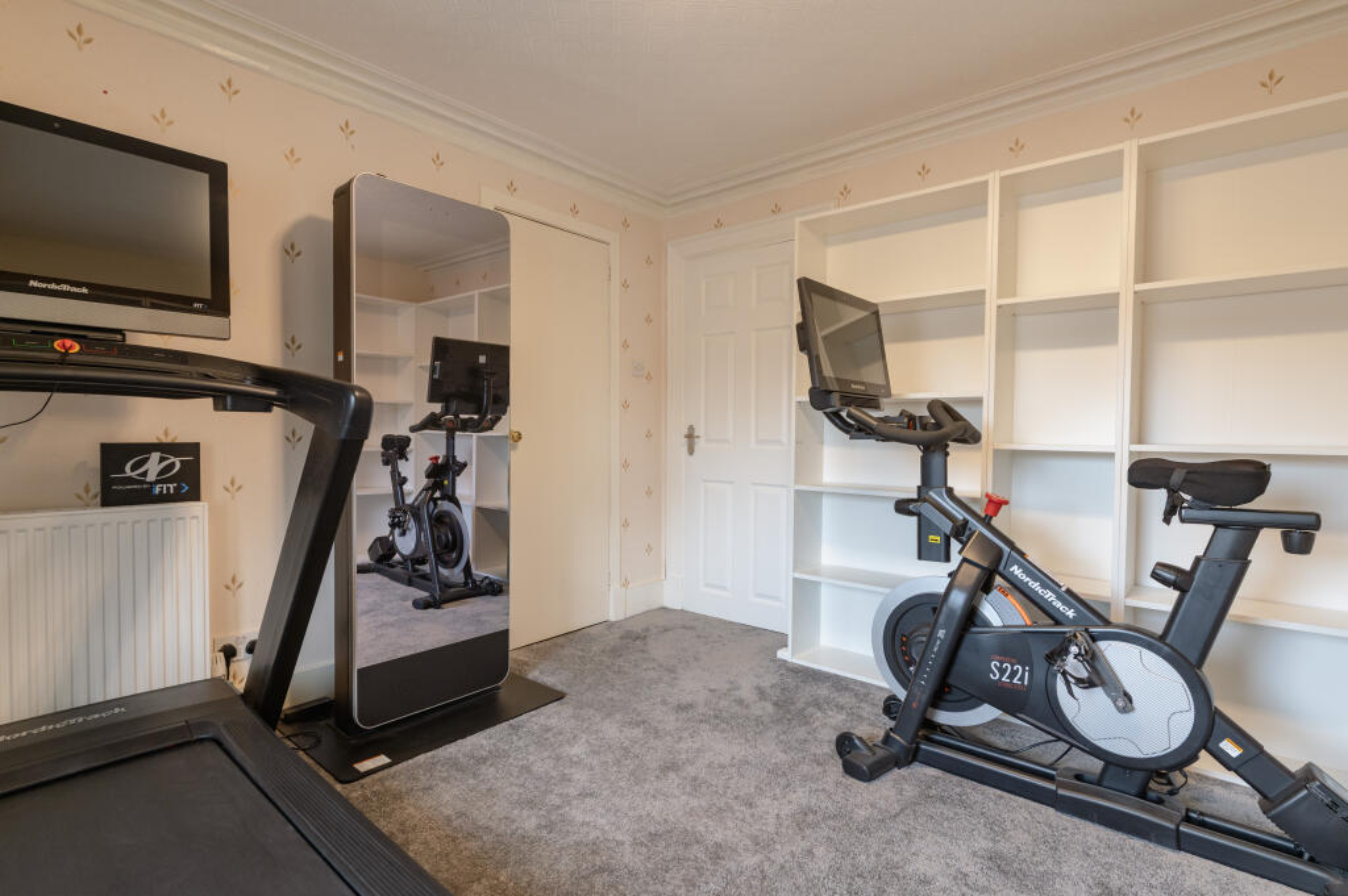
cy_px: 448
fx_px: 636
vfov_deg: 70.3
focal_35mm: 17
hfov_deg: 93.3
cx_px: 674
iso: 400
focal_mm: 17
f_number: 8
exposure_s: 1/13
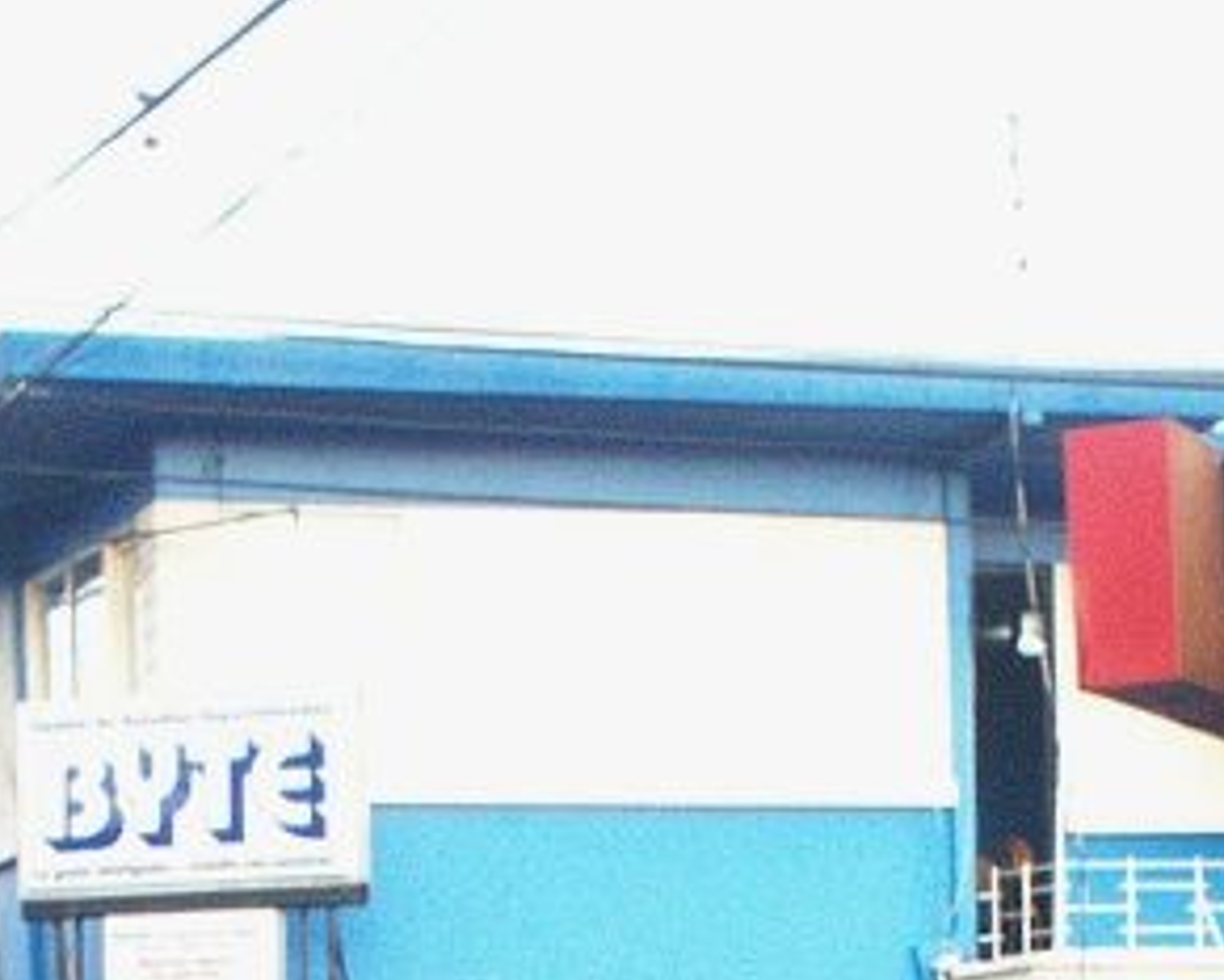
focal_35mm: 139
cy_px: 1724
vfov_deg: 10.5
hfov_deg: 13.8
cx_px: 488
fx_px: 5037
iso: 140
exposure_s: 1/41.3
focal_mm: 6
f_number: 4.5
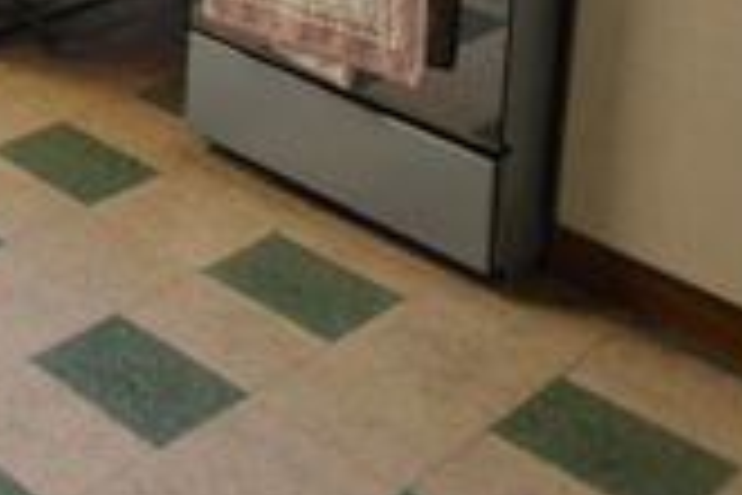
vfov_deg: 16.2
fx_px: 1319
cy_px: -504
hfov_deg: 21.6
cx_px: -560
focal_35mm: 64
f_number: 3.5
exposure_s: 1/60
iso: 1000
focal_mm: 10
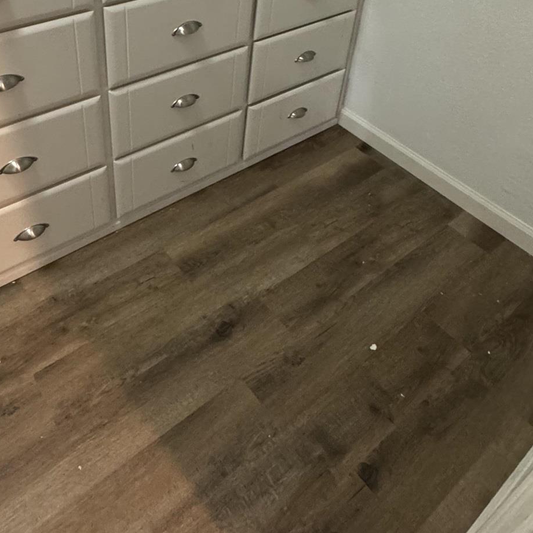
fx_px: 540
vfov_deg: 48.5
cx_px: 200
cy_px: 83
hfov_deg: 52.0
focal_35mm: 31
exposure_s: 1/60
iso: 800
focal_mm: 2.22
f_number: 2.2
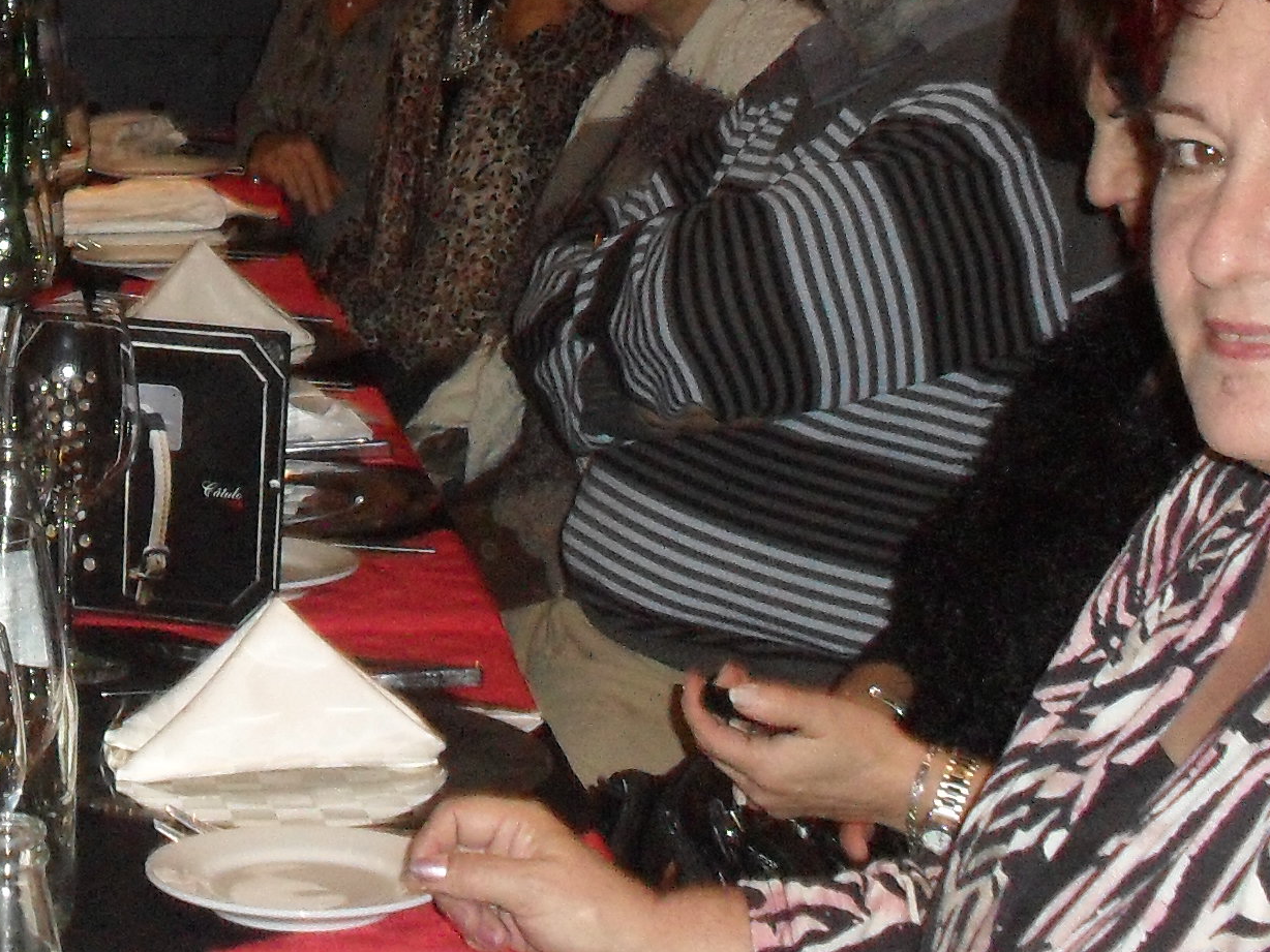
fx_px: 4182
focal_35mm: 114
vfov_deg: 12.8
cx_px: 38
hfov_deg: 16.9
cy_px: -60
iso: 200
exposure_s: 1/45
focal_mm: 6.3
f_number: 3.2
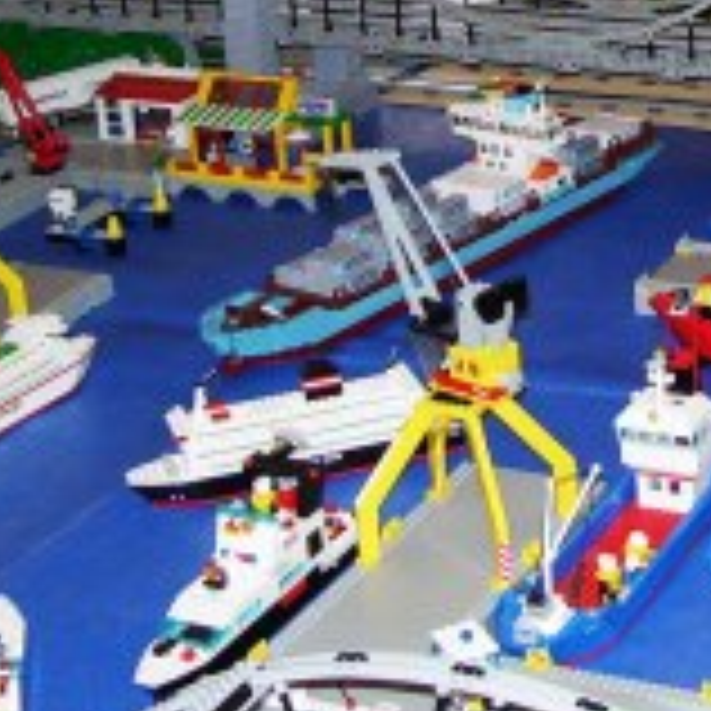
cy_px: 58
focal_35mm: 90
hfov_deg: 18.9
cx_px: 657
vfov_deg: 18.9
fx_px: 2091
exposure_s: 1/60
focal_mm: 6
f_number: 2.7
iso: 80
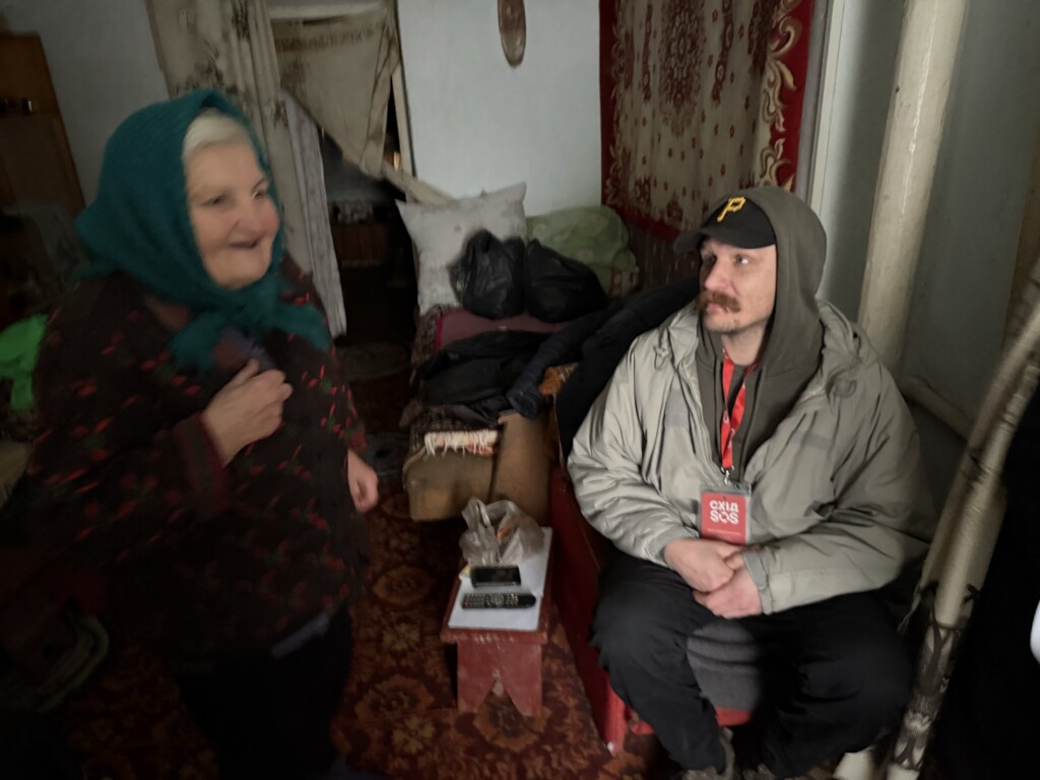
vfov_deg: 56.8
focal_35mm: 24
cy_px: 390
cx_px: 520
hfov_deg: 71.6
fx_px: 721
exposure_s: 1/15
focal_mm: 6.76
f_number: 1.78
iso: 2000
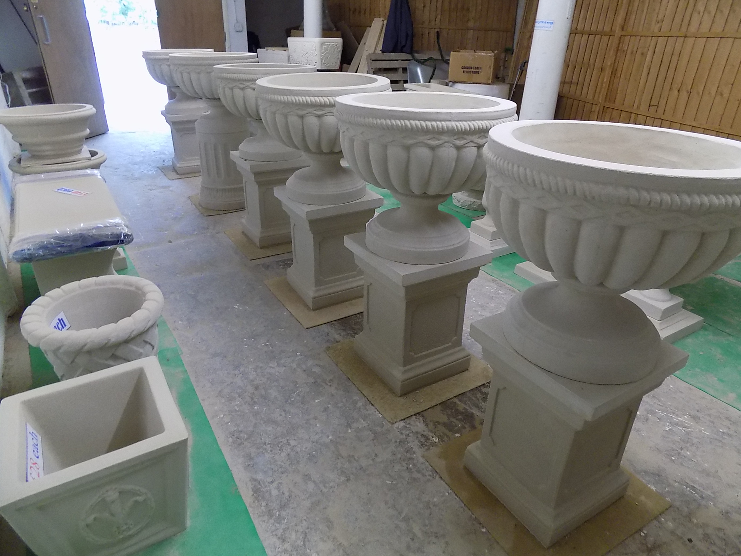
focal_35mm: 23
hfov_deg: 73.9
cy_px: 278
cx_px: 370
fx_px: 492
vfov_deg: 58.9
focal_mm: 4
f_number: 3.1
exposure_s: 1/30
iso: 360
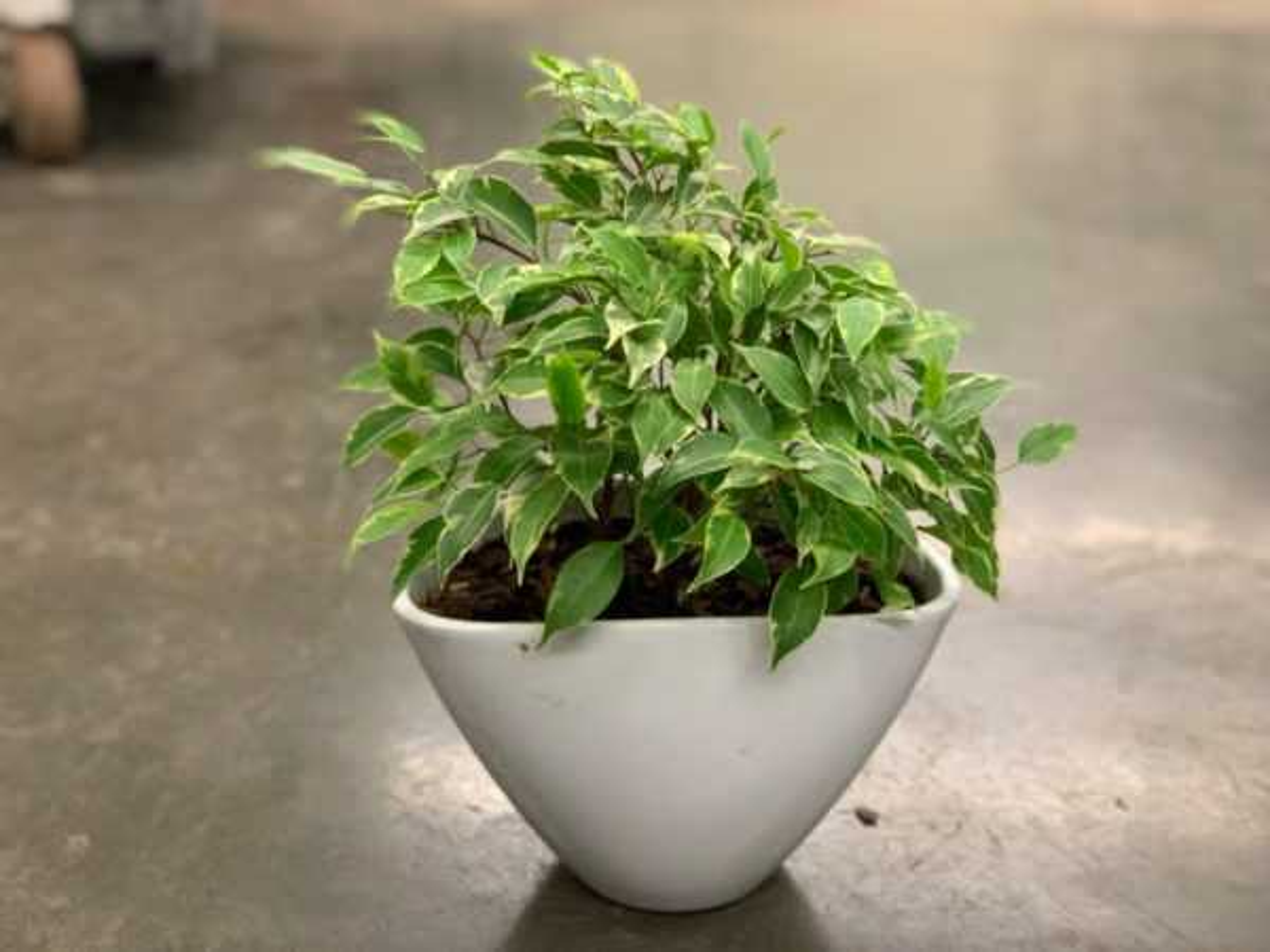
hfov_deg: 36.8
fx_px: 1908
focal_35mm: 52
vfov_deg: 28.0
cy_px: 476
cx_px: 635
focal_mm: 6
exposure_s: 1/50
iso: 200
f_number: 2.4
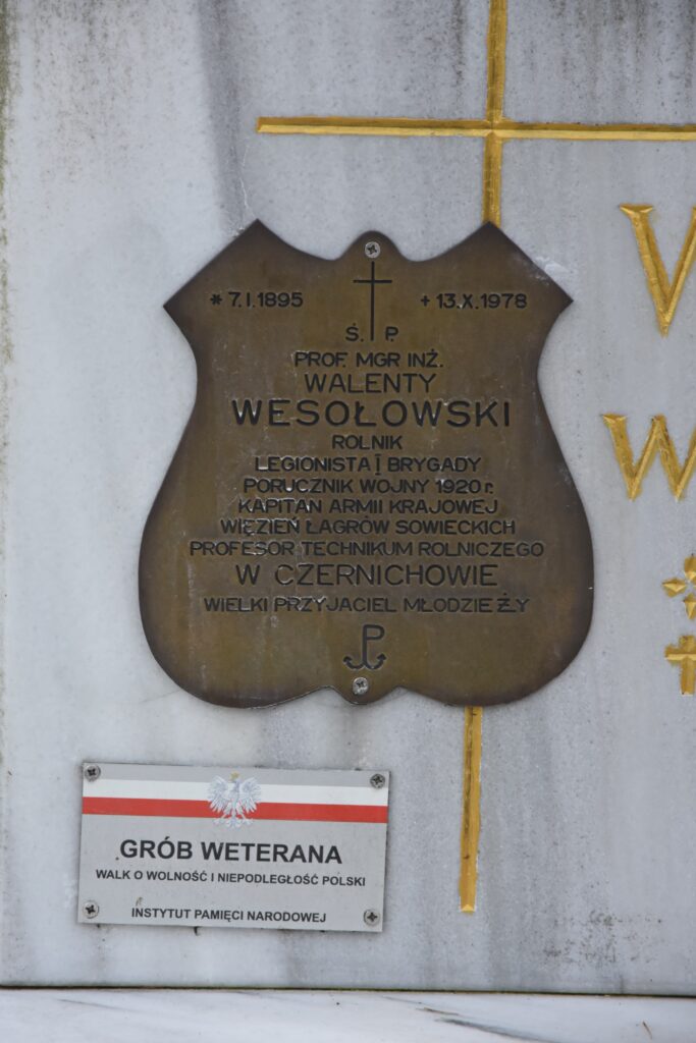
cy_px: 522
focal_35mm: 128
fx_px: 3696
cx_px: 348
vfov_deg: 16.1
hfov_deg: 10.8
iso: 800
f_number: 5.6
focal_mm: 85
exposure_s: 1/125
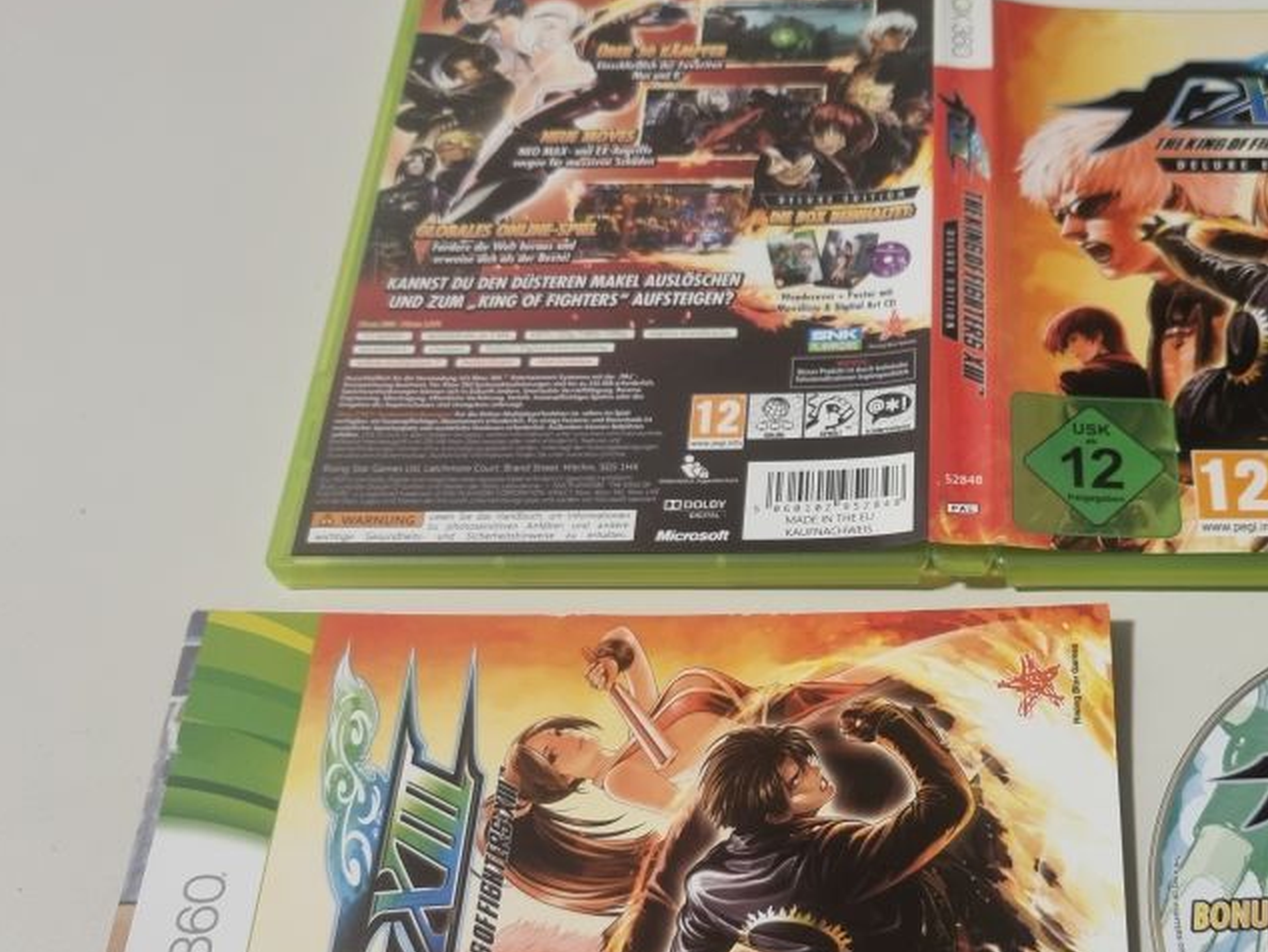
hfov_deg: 43.9
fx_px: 1502
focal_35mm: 41
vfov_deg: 34.8
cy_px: 630
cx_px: 990
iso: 320
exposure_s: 1/50
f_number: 1.8
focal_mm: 5.4
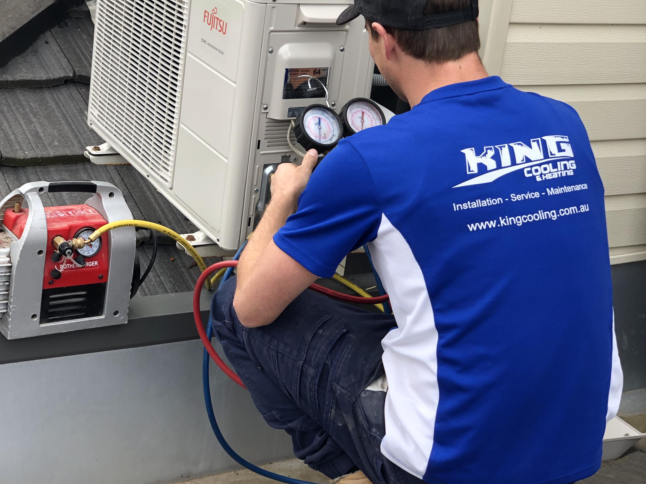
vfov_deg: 20.8
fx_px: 1306
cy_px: 119
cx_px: 321
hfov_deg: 27.8
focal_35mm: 70
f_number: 2.4
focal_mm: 6
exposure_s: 1/176
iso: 16
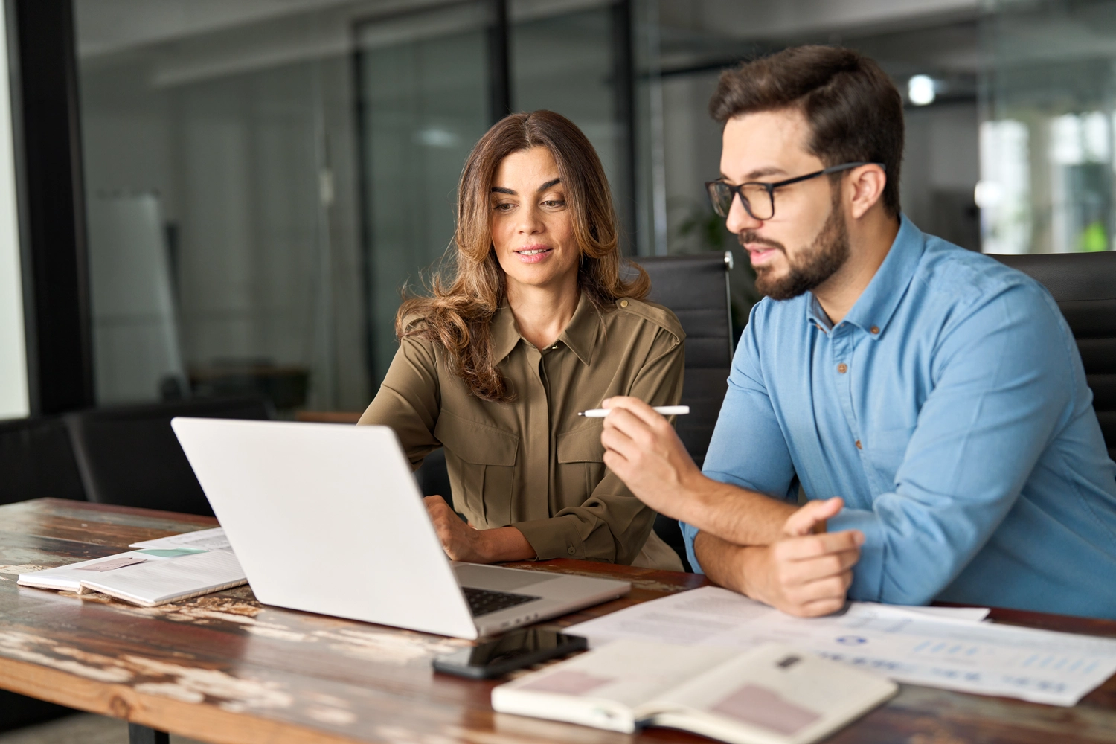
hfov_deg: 39.6
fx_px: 1550
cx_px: 558
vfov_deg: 27.0
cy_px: 372
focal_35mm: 50
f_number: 2
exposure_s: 1/160
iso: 320
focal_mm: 50
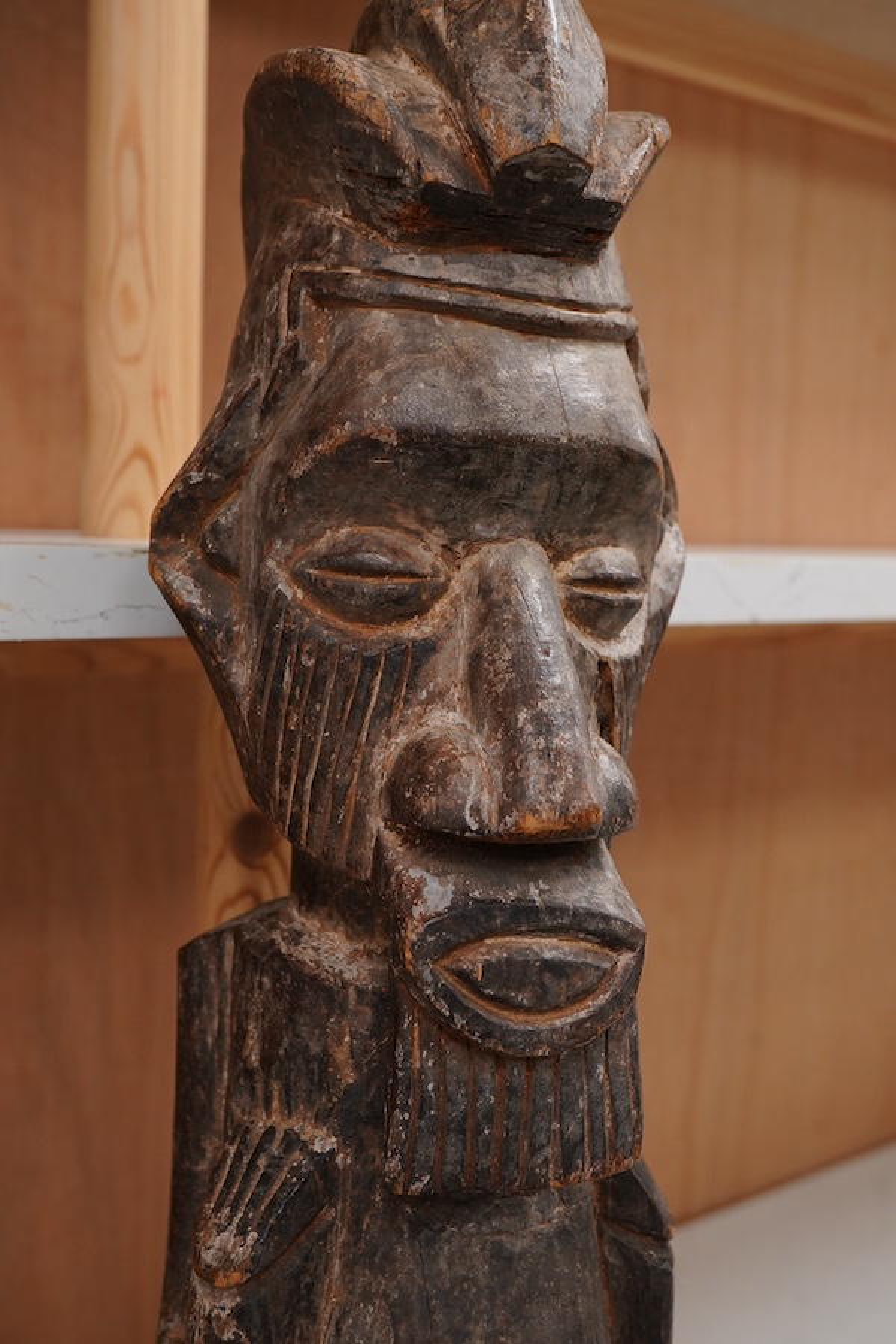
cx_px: 448
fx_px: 1680
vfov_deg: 43.6
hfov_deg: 29.9
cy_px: 672
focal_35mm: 45
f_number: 9
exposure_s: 1/125
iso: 1250
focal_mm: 30
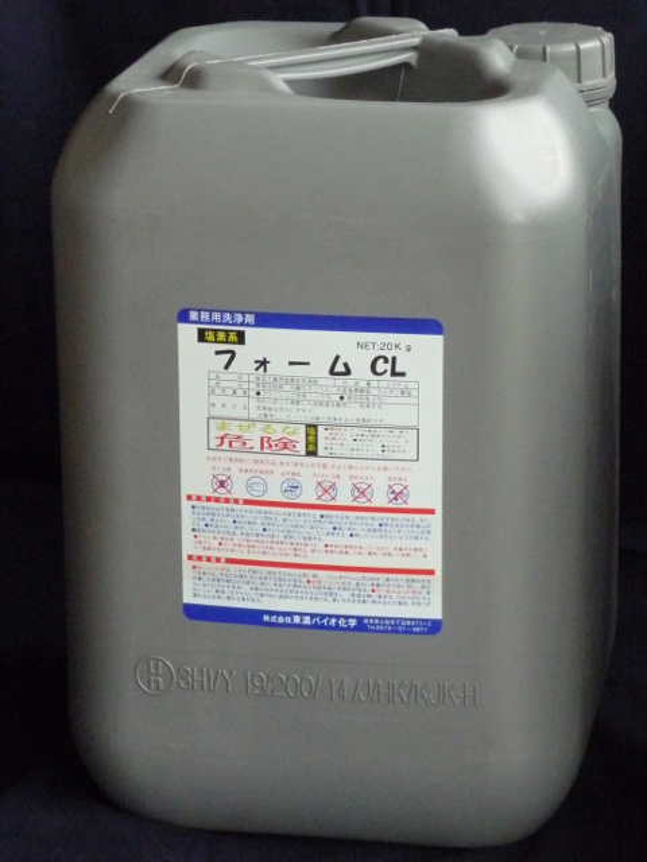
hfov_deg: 14.4
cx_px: 324
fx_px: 2567
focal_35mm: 103
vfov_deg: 19.1
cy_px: 431
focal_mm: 17.5
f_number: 4.7
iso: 800
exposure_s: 1/100
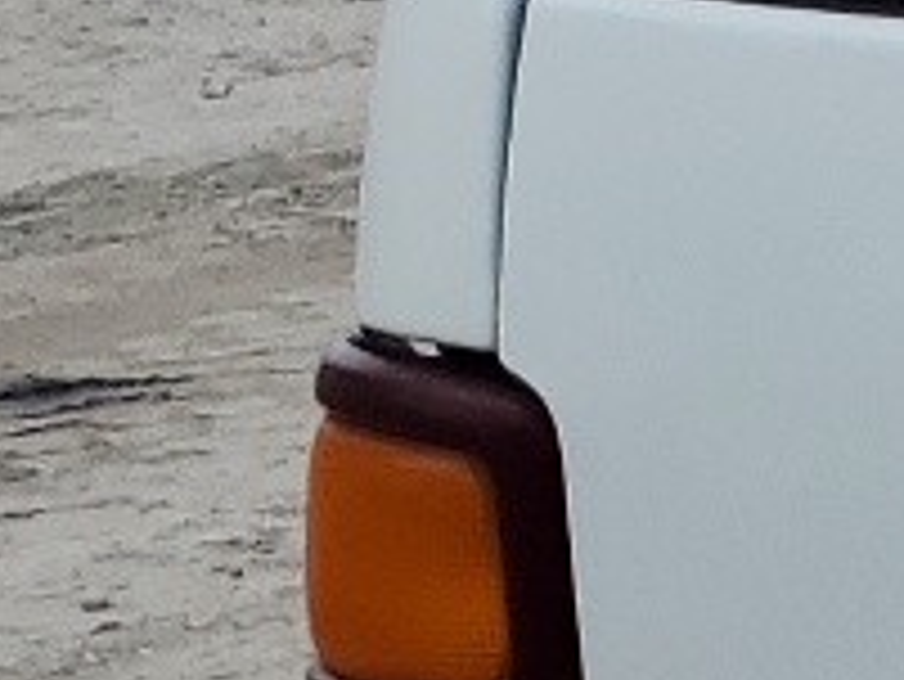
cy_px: 311
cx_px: 3333
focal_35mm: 207
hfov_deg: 7.5
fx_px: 5409
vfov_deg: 7.2
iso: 50
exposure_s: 1/3333
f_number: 1.5
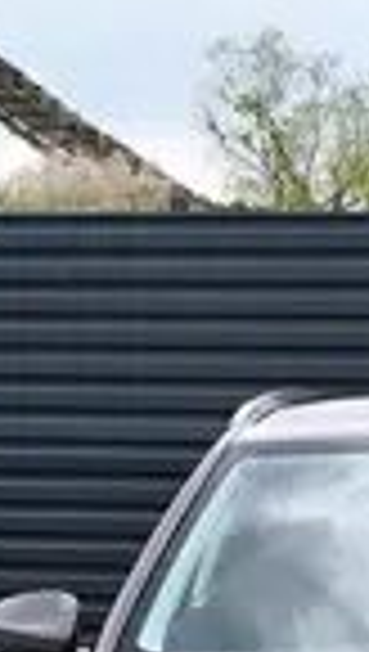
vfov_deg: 15.2
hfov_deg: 8.7
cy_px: 715
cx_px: 500
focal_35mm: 138
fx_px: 2391
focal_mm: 6.14
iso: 50
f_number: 1.65
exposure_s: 1/411
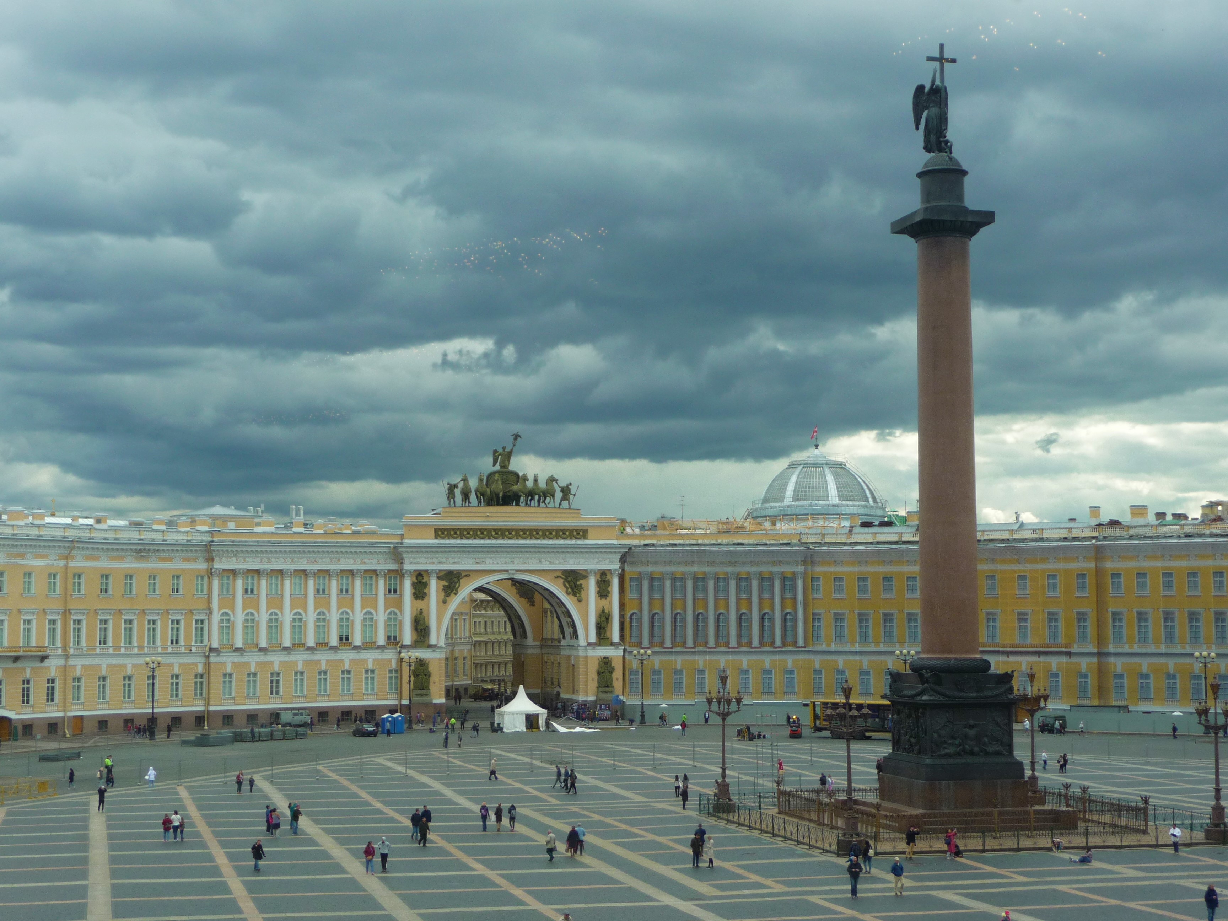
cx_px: 614
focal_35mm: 55
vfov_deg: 26.6
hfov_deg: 34.9
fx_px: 1951
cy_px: 460
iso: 100
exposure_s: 1/400
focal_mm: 9.3
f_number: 4.3
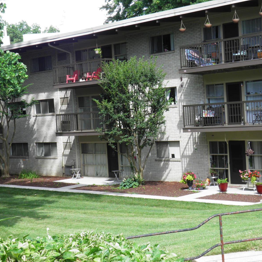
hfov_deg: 23.4
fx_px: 634
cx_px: 119
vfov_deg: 23.4
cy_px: 132
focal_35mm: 74
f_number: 6
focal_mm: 11.2
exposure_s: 1/80
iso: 50
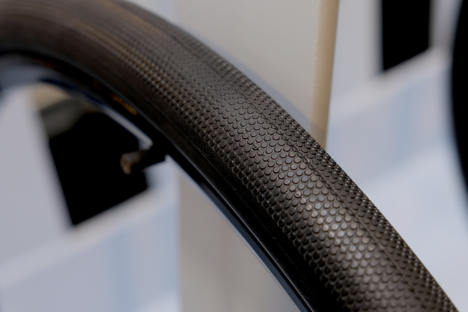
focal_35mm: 63
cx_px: 233
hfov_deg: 31.9
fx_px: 819
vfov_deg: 21.6
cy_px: 139
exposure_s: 1/60
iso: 500
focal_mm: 37.4
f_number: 3.6
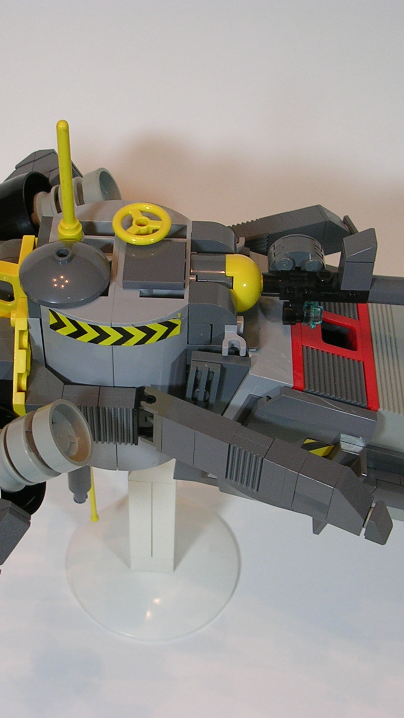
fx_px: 1066
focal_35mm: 56
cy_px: 355
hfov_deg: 21.4
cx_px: 167
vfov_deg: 37.2
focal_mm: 5.8
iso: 50
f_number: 2.8
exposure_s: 1/30
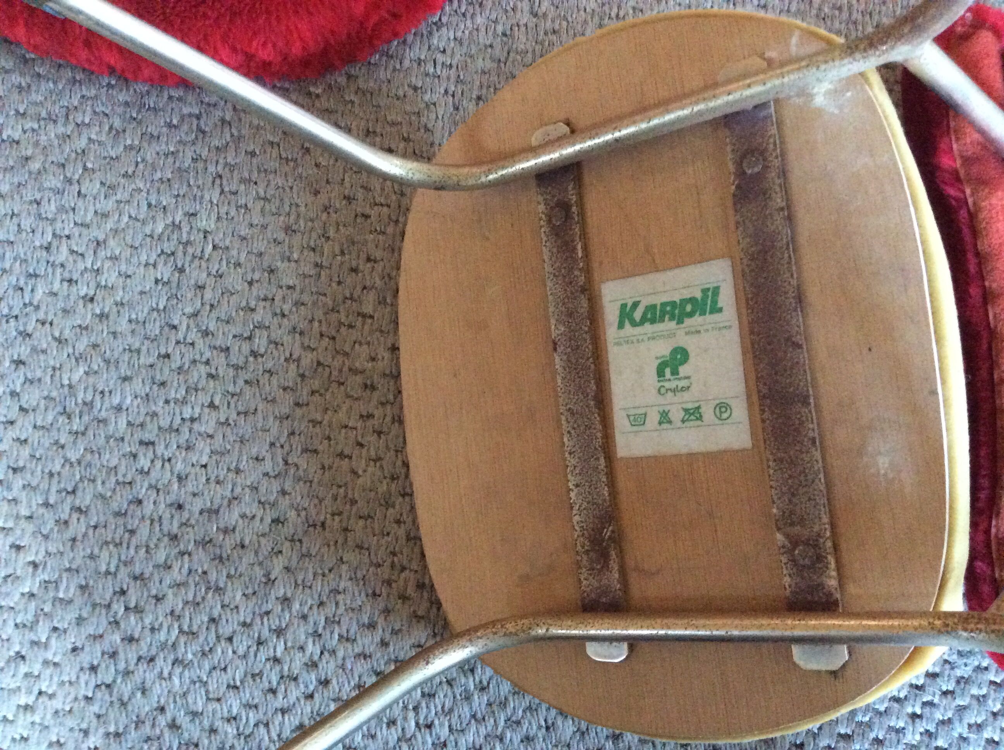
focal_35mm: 32
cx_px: 502
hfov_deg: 56.9
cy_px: 375
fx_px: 927
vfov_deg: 44.1
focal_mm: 3.3
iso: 500
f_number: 2.4
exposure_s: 1/17
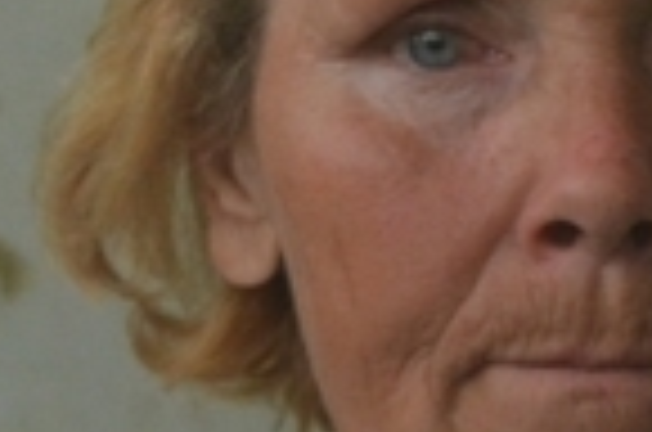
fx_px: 5964
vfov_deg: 4.1
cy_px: 308
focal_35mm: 330
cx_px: 621
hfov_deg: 6.2
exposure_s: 1/125
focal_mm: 30
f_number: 4.2
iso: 1600
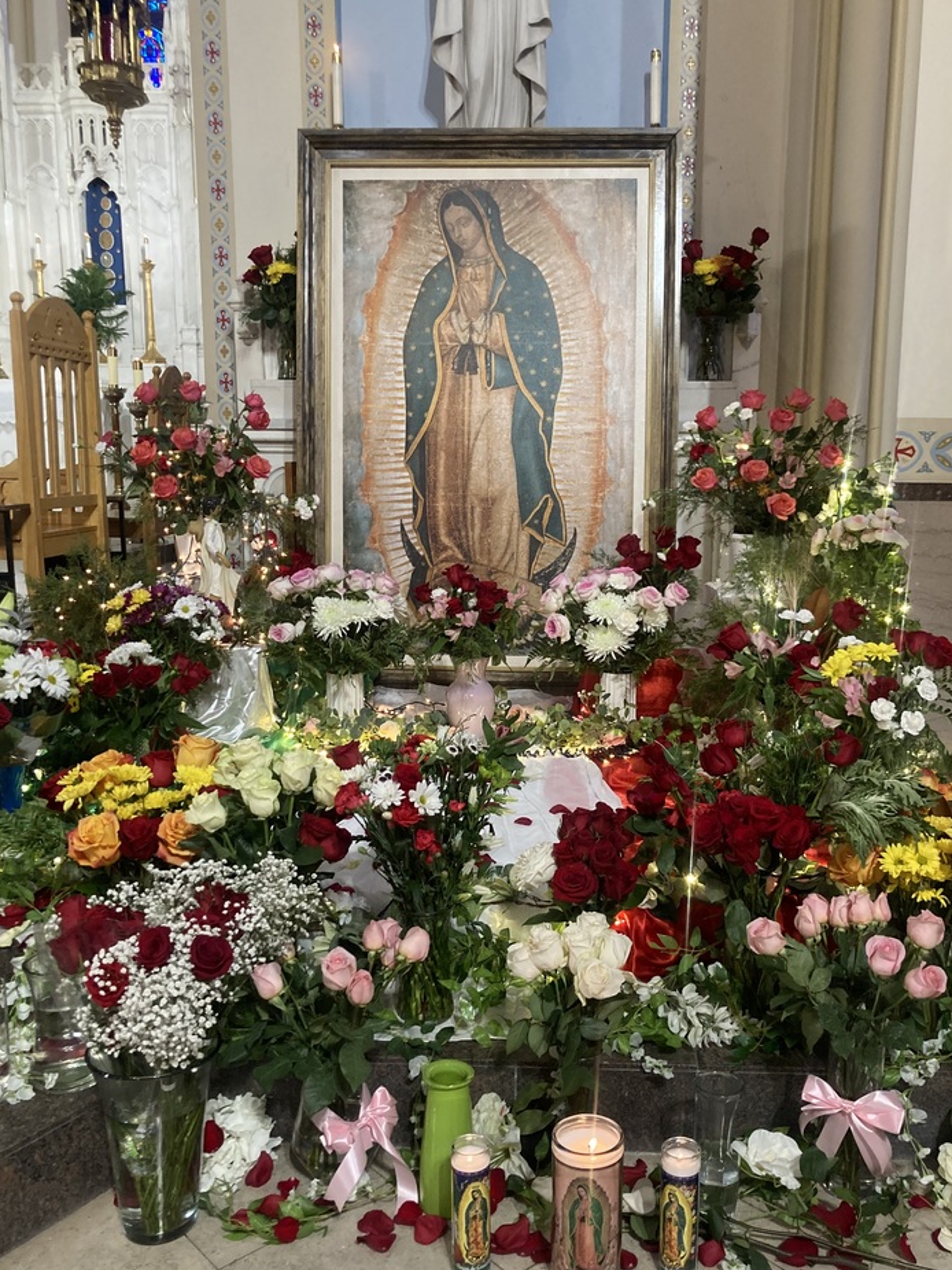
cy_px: 680
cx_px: 520
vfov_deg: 58.3
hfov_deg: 45.4
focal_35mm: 31
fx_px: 1136
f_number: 1.8
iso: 200
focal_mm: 3.99
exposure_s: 1/60
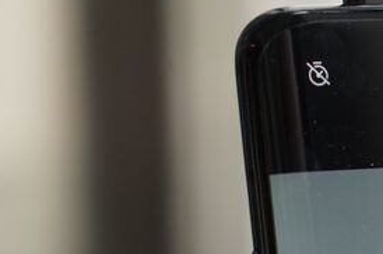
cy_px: 282
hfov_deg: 9.5
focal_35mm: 212
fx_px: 2253
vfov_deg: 6.4
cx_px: 516
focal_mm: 70
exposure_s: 1/200
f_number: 4
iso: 1000
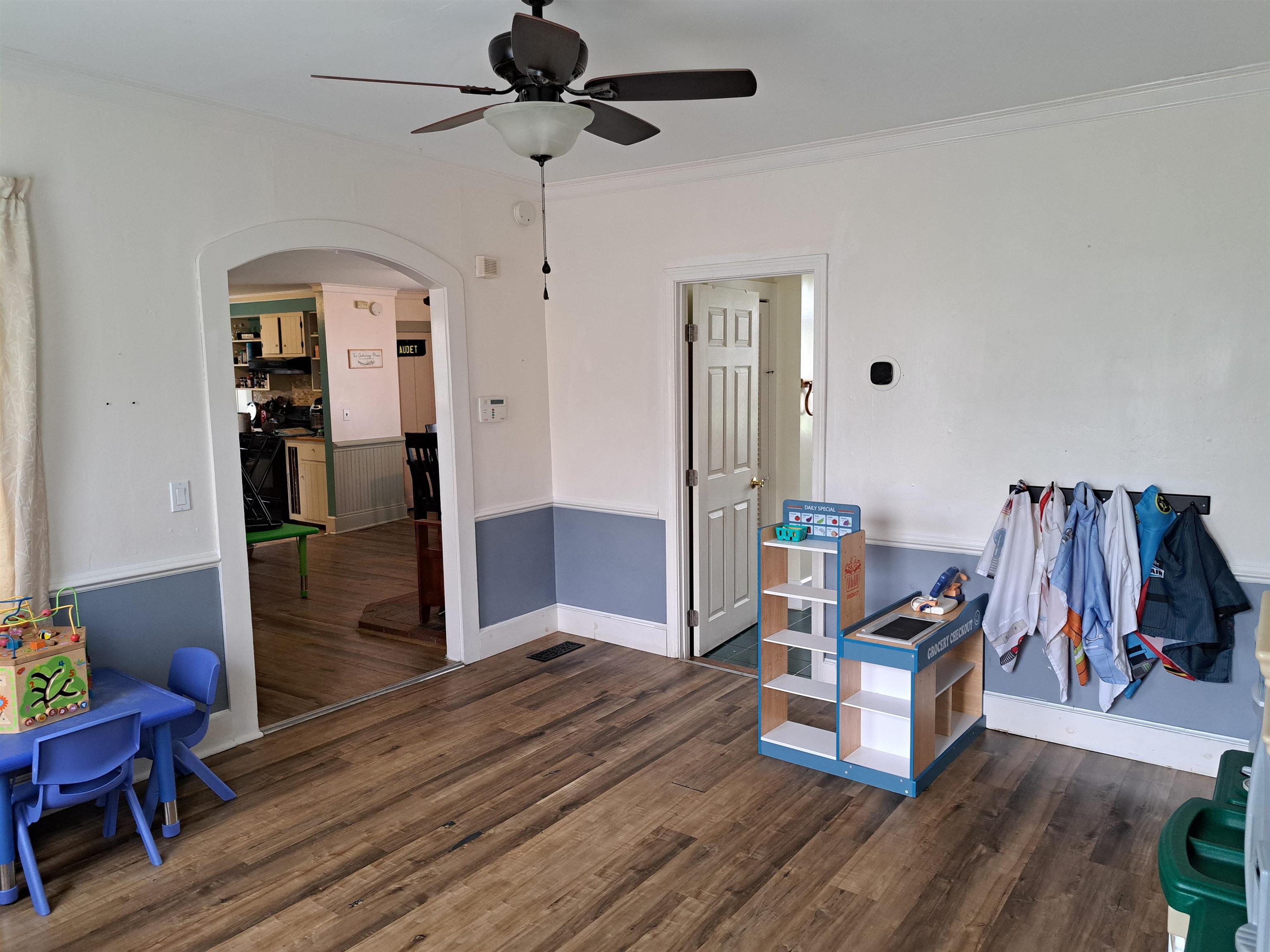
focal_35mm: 24
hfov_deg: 71.6
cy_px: 476
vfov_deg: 56.8
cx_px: 635
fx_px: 881
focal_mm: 5.23
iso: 200
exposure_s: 1/60
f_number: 1.8
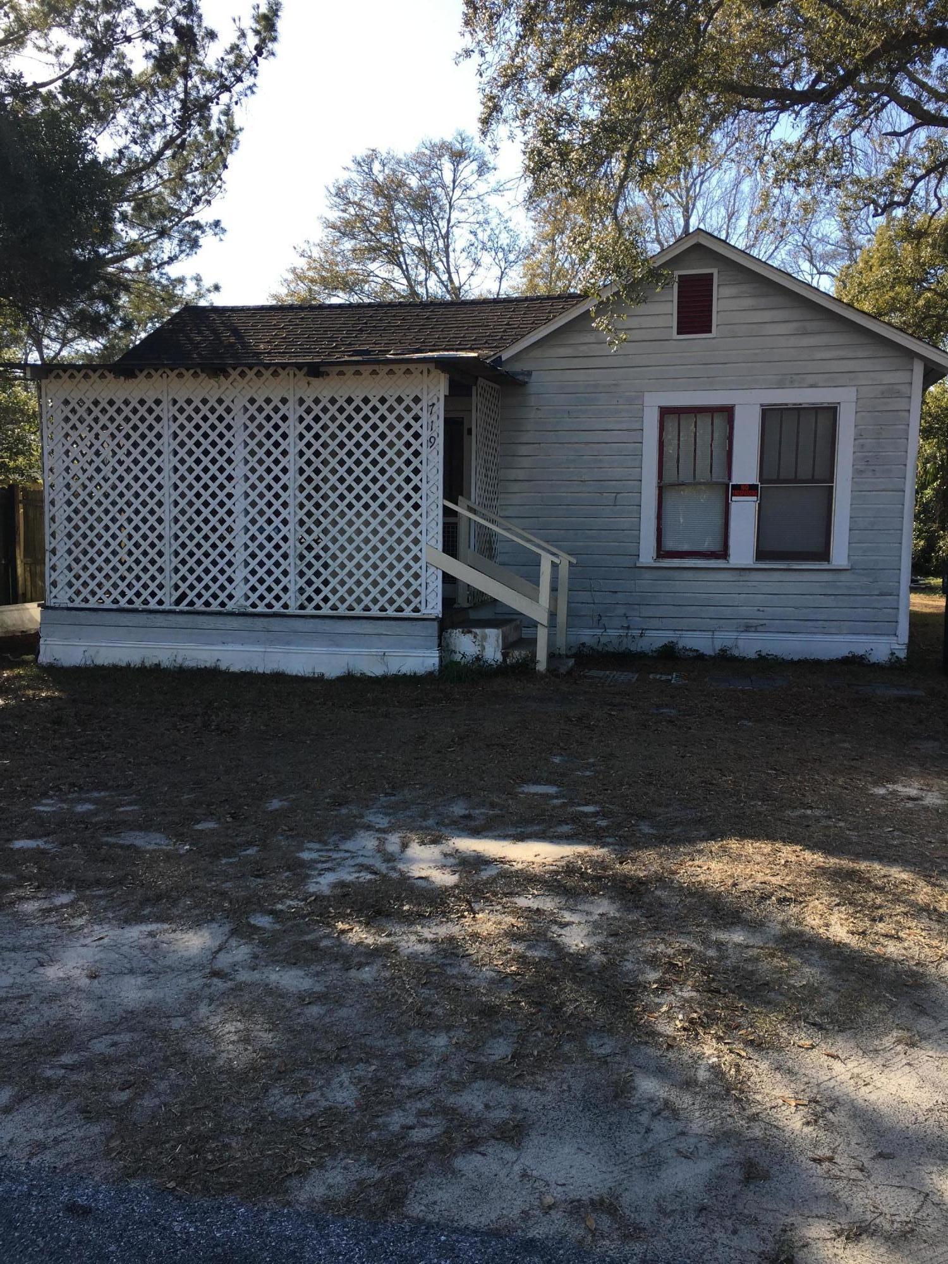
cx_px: 474
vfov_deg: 61.7
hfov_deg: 48.2
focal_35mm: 29
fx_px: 1059
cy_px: 632
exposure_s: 1/506
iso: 25
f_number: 2.2
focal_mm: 4.15
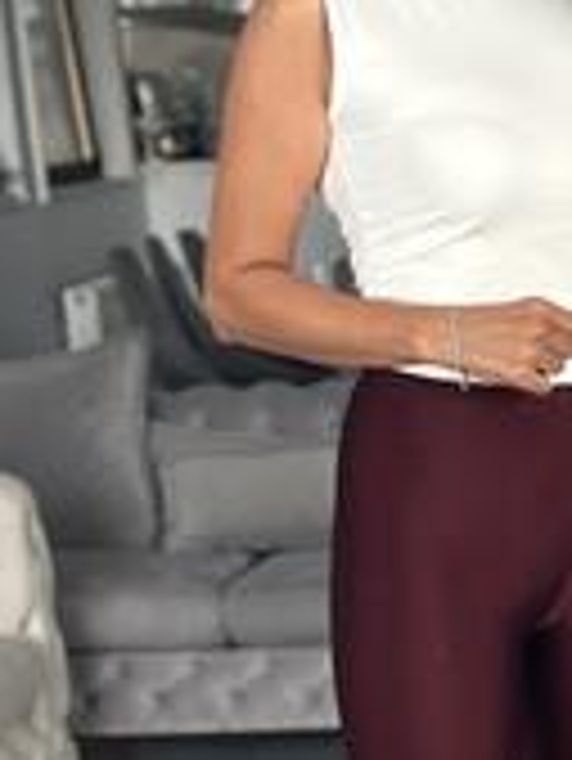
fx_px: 3169
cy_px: 630
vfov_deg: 13.6
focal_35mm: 144
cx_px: 527
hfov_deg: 10.3
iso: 160
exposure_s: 1/60
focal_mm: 6.86
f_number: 1.78
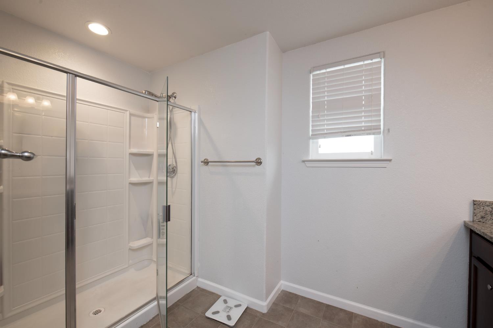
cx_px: 246
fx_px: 192
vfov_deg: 81.2
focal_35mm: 14
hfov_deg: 104.3
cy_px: 164
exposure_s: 1/3
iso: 80
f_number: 8
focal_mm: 14
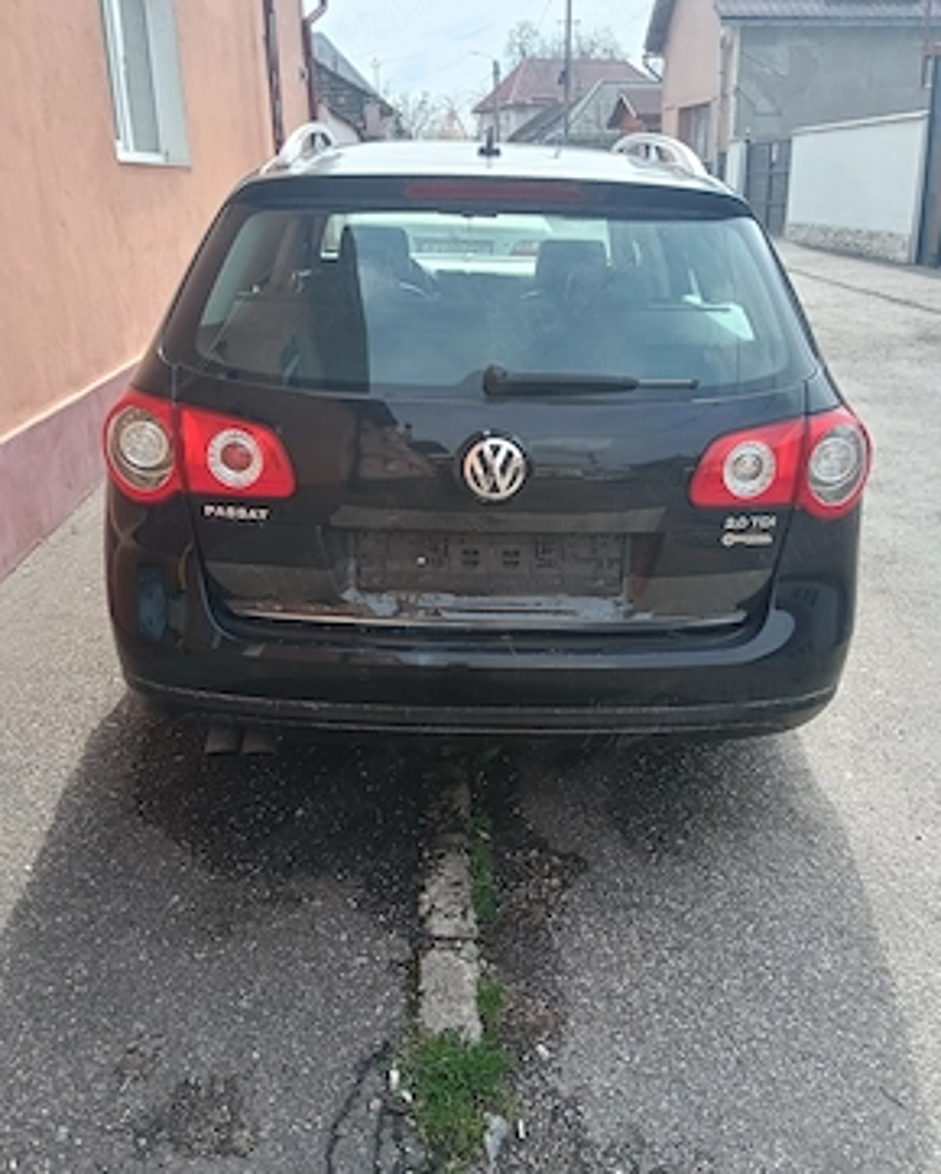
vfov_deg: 60.4
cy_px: 590
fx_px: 1009
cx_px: 470
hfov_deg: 50.0
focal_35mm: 29
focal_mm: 3.98
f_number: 1.8
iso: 50
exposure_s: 1/267
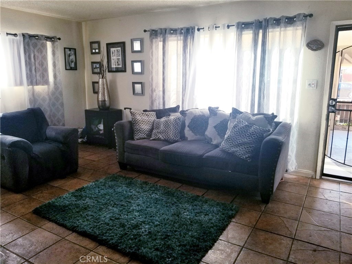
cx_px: 176
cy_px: 132
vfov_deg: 53.1
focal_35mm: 26
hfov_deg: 67.3
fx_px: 264
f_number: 1.7
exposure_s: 1/120
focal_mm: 4.25
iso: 64
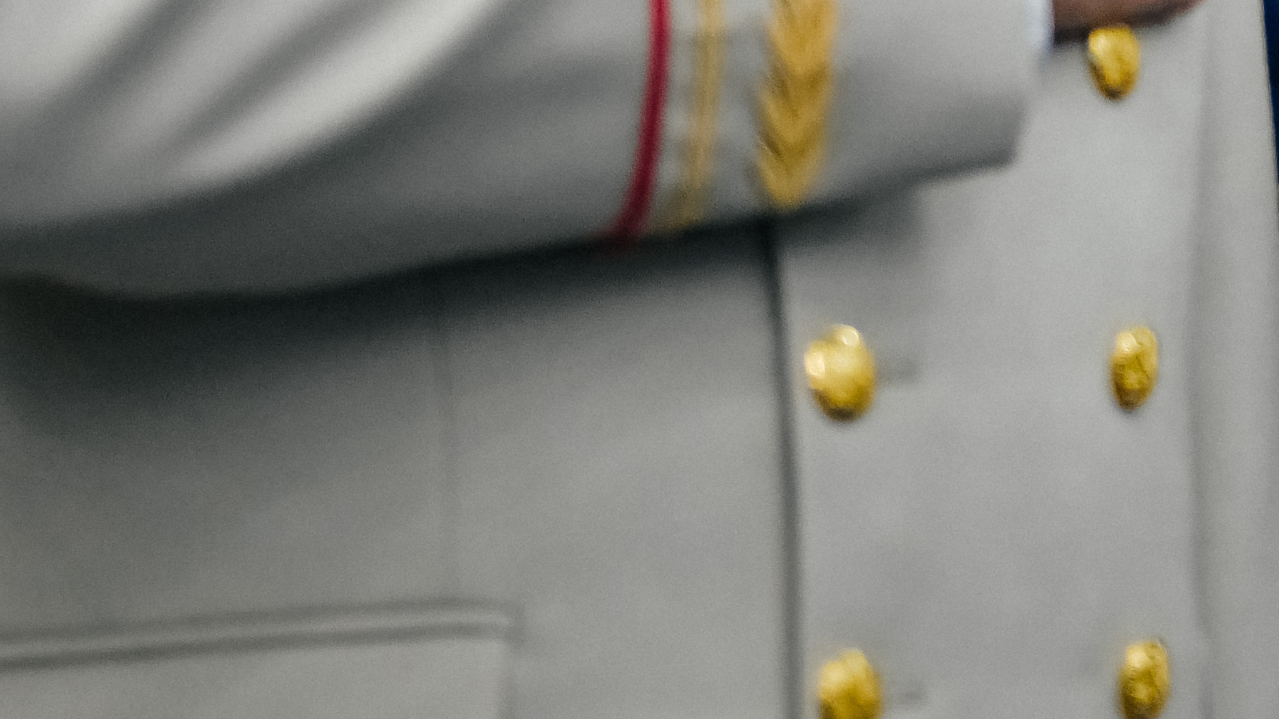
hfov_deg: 8.9
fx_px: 8037
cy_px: -808
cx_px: 1921
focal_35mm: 237
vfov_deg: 5.0
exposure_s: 1/250
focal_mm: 56
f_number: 2.8
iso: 1600
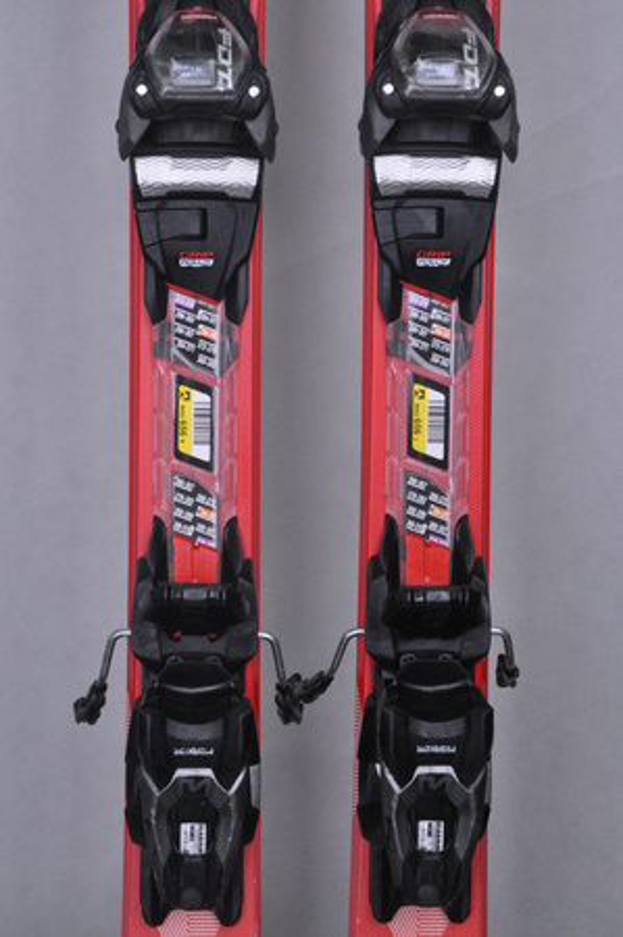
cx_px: 312
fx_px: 2927
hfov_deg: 12.2
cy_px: 468
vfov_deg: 18.2
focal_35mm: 112
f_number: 9.5
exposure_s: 1/125
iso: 3200
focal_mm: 75
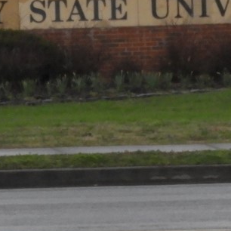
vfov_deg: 4.0
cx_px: 159
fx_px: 3299
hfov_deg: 4.0
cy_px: -29
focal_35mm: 437
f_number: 4.8
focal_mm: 18.8
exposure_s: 1/60
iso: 360
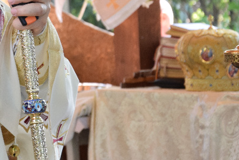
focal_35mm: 297
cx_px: -73
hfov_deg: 6.9
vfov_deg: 4.6
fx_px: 1972
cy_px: -39
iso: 800
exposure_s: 1/100
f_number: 5.6
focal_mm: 66
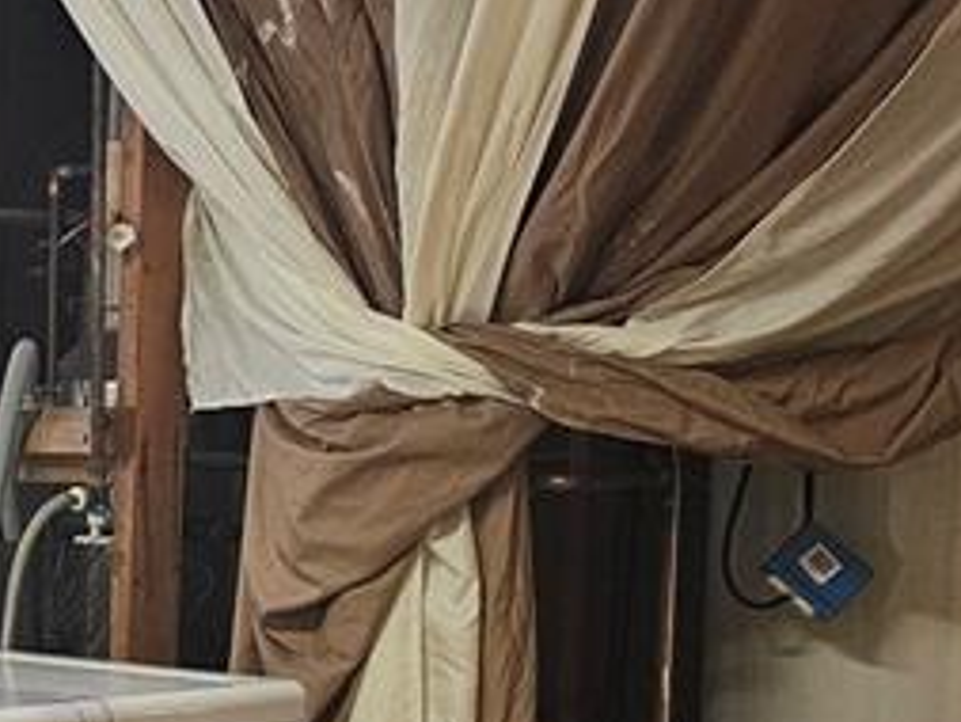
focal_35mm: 93
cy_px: 716
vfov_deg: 15.6
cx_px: -220
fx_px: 2583
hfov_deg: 19.7
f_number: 1.7
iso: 800
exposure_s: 1/120
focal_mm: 6.3
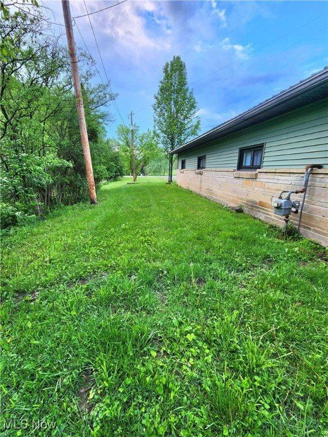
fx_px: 164
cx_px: 164
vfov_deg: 106.2
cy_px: 218
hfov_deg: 89.9
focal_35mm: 13
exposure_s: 1/120
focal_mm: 2.2
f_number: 2.2
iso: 50
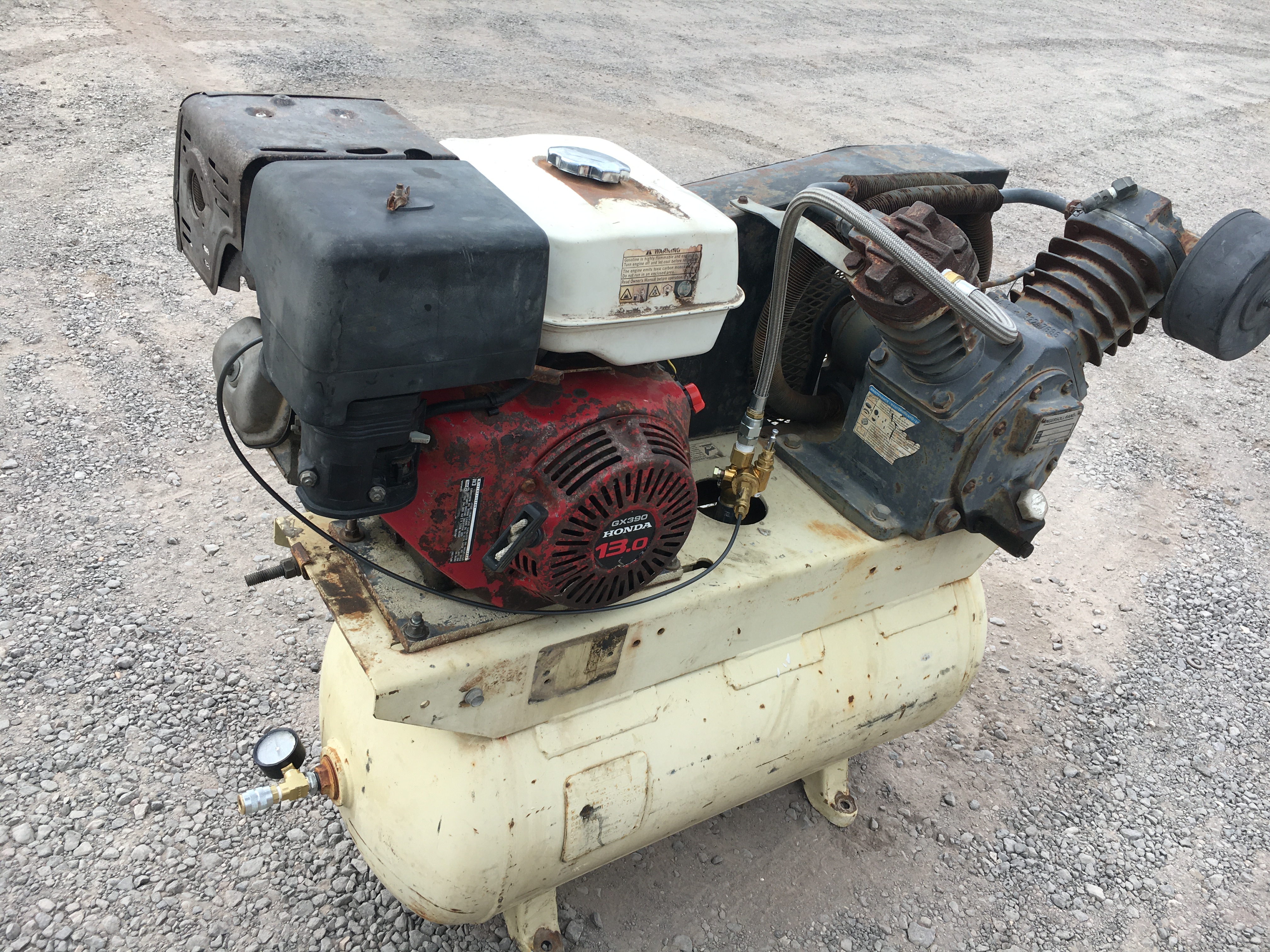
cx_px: 635
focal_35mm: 29
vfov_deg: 48.2
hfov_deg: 61.7
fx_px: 1064
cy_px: 476
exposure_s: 1/273
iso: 25
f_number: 2.2
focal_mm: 4.15
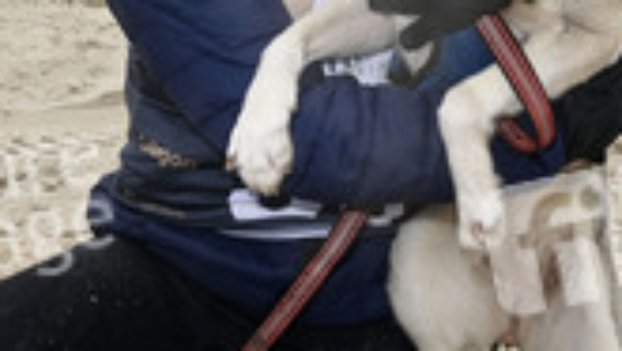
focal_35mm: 81
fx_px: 1337
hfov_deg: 26.2
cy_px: 38
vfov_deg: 14.8
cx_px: 332
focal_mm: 32
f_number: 14
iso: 1000
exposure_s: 1/250
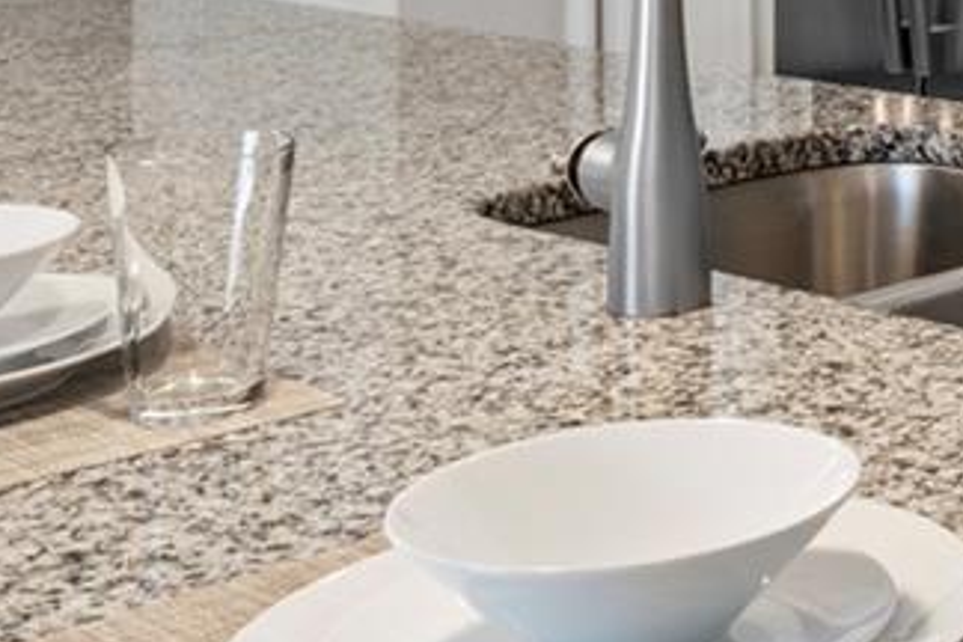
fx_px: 2179
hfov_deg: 20.0
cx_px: 1602
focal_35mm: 81
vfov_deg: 15.8
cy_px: -235
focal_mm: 11
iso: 100
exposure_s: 1
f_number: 9
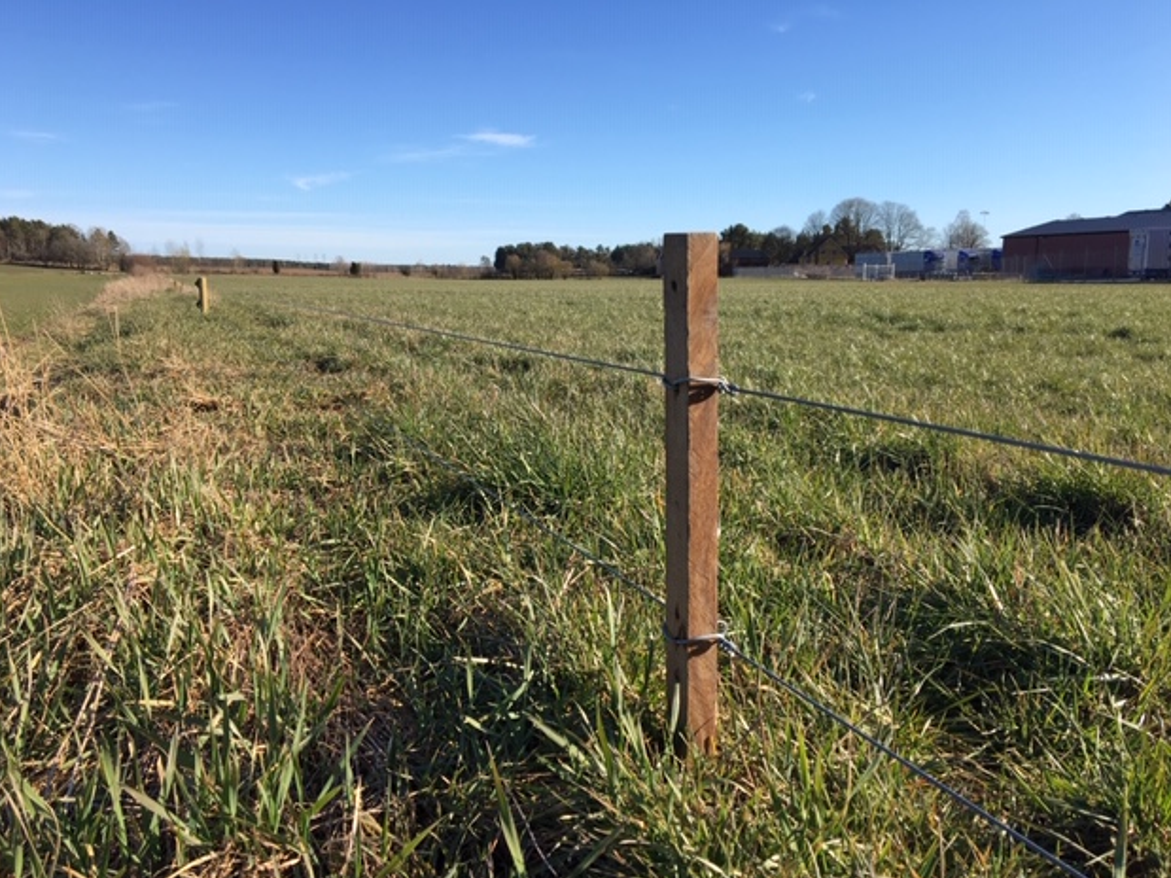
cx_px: 588
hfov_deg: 60.0
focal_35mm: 30
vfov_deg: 46.8
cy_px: 450
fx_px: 1015
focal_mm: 4.15
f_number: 2.2
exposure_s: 1/864
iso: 25
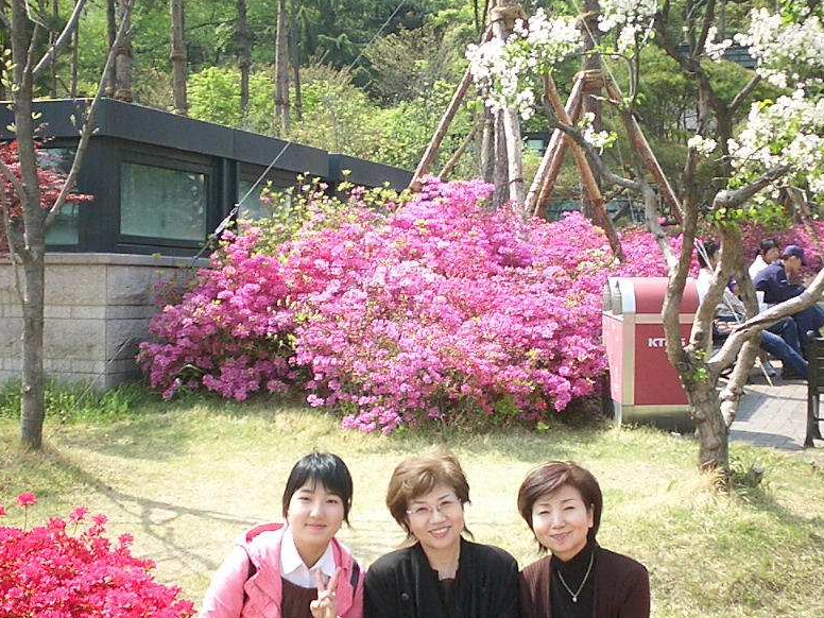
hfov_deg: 31.7
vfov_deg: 23.9
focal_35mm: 61
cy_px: 419
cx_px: 420
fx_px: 1452
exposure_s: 1/320
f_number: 3.5
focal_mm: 5.6
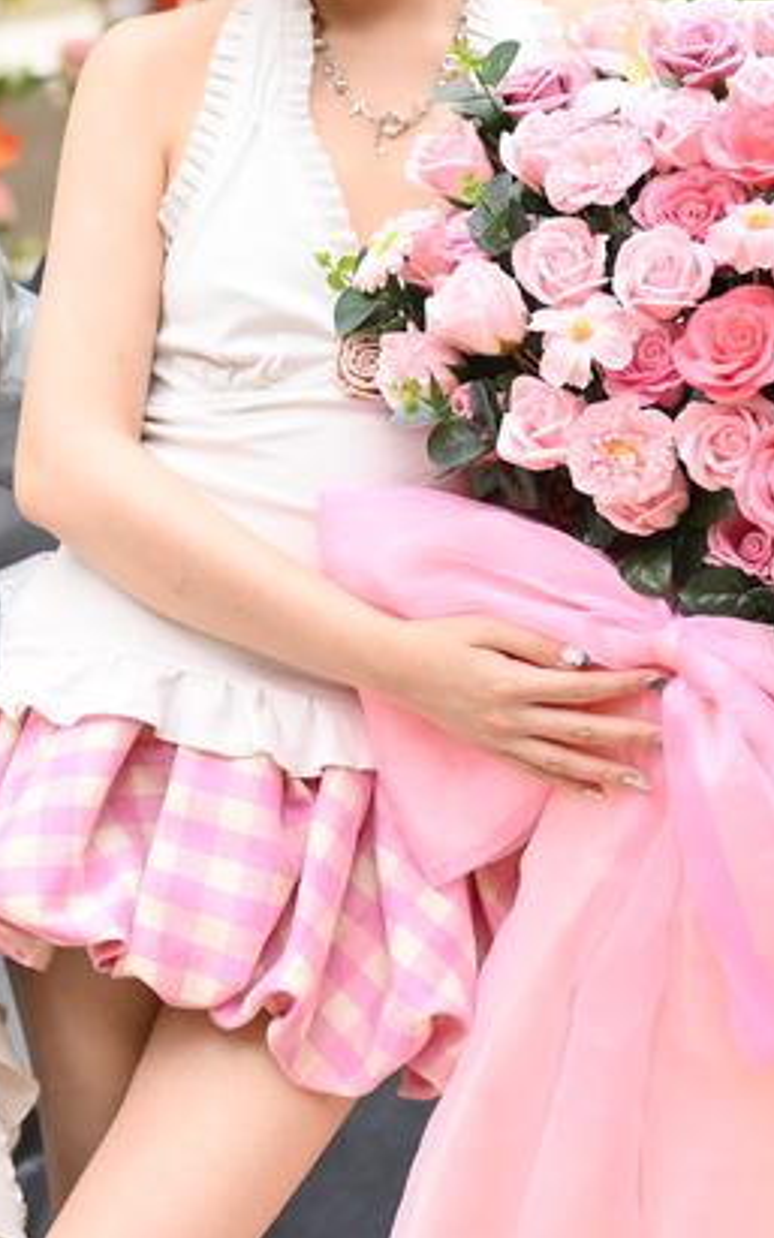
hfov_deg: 10.5
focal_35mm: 124
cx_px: 71
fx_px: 4184
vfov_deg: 16.7
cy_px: 319
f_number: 1.8
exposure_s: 1/6400
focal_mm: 50
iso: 800
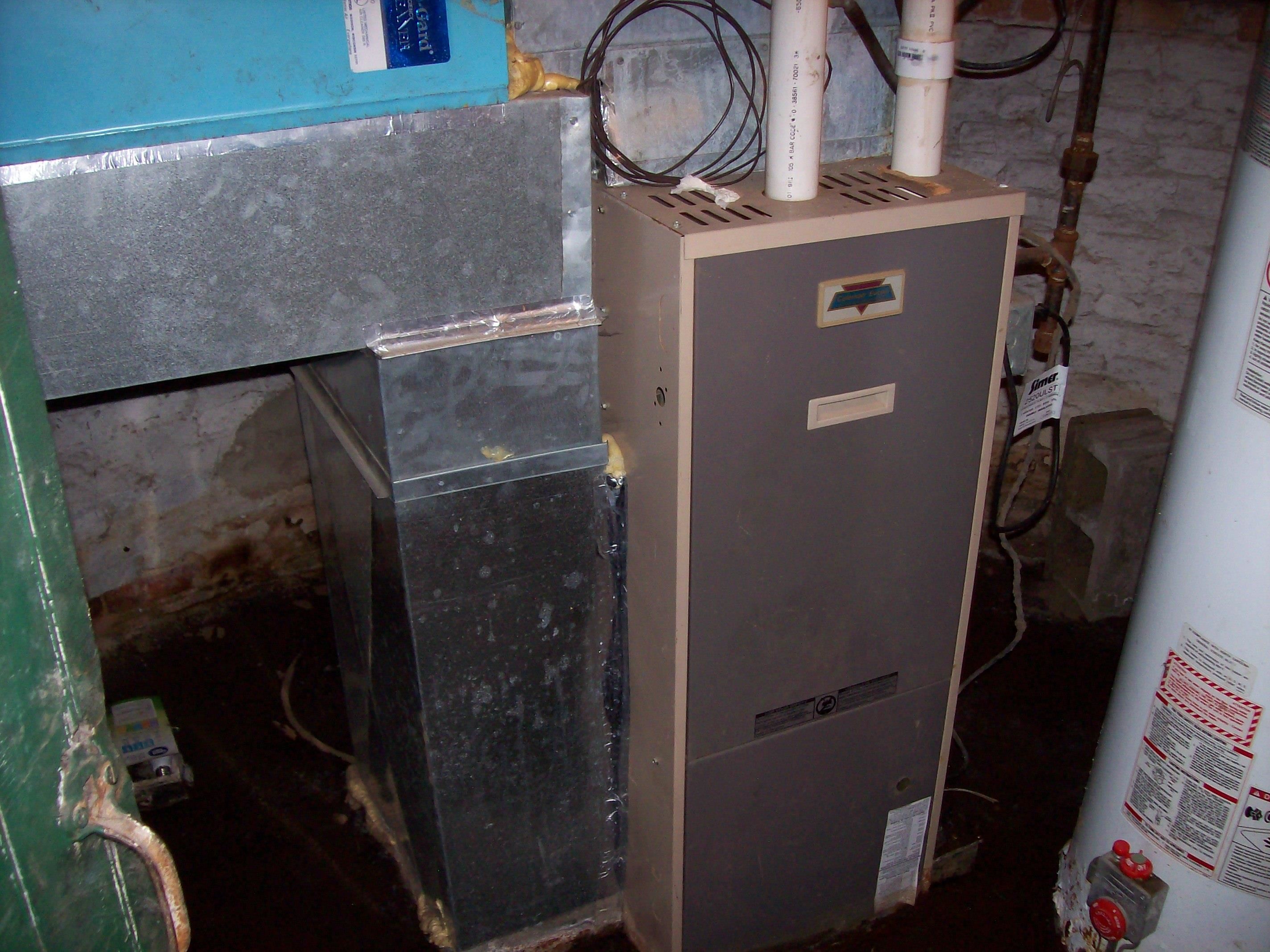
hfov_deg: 51.4
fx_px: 1320
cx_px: 635
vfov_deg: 39.6
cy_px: 476
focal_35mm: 36
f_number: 2.7
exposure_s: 1/64
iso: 80
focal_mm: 6
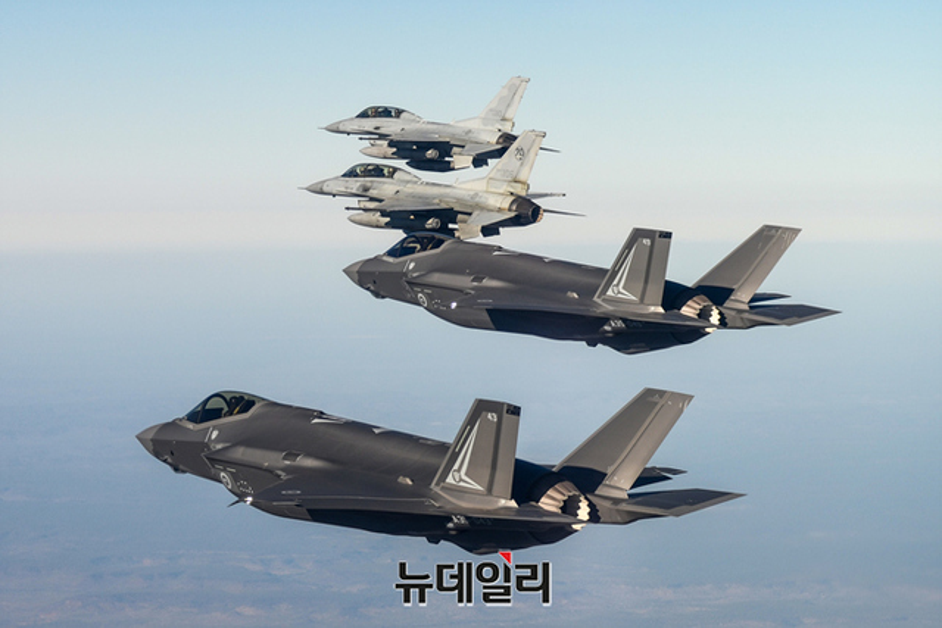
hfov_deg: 28.8
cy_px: 314
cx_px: 471
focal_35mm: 70
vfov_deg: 19.5
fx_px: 1832
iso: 100
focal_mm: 70
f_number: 7.1
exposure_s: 1/640
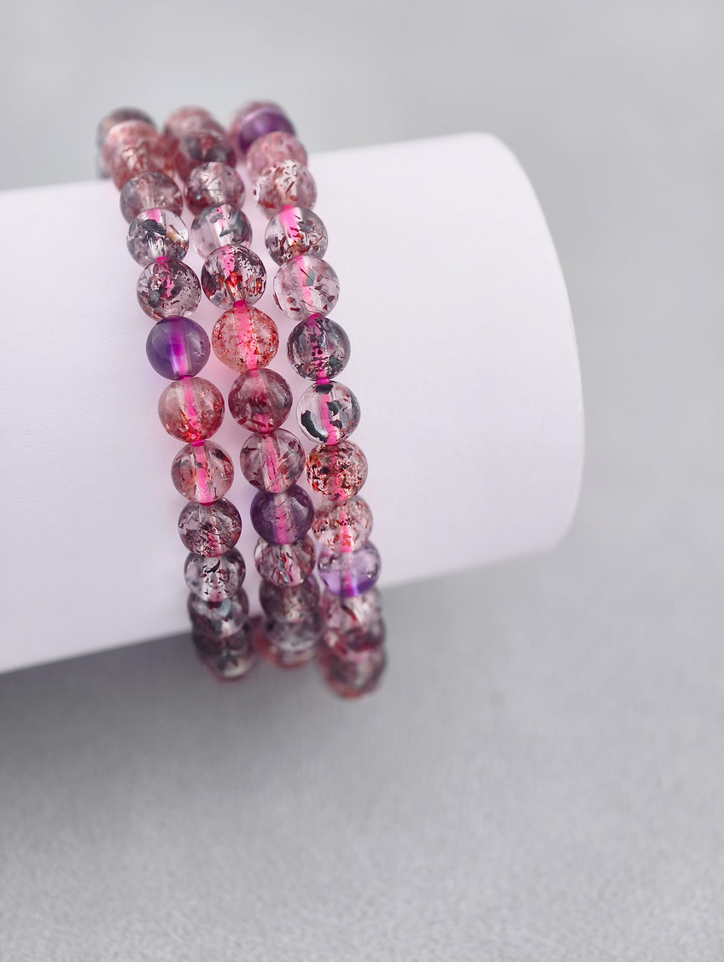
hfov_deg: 17.0
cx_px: 367
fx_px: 2420
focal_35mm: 87
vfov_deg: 22.5
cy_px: 477
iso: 125
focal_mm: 22.48
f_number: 2.67
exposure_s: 1/160
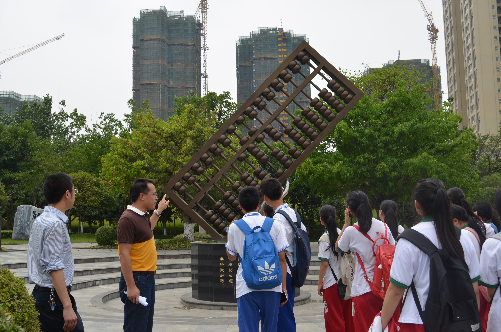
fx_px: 542
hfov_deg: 49.6
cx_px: 250
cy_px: 166
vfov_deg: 34.1
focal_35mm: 39
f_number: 8
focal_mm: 26
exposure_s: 1/250
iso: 160
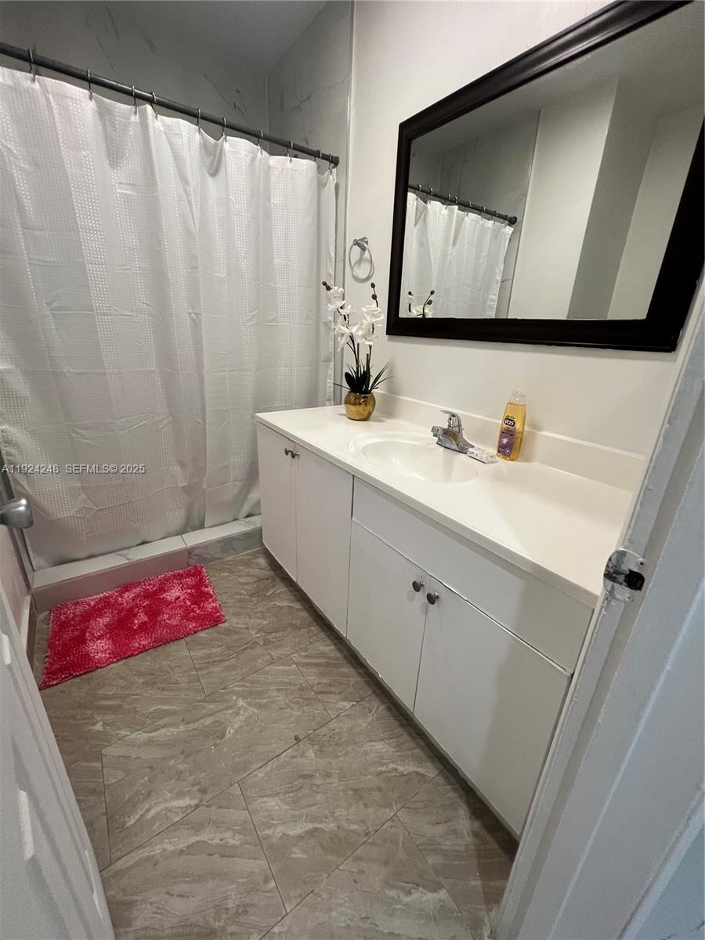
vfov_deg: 106.2
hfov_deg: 89.9
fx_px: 353
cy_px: 470
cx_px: 352
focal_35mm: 13
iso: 160
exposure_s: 1/120
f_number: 1.8
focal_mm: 1.57
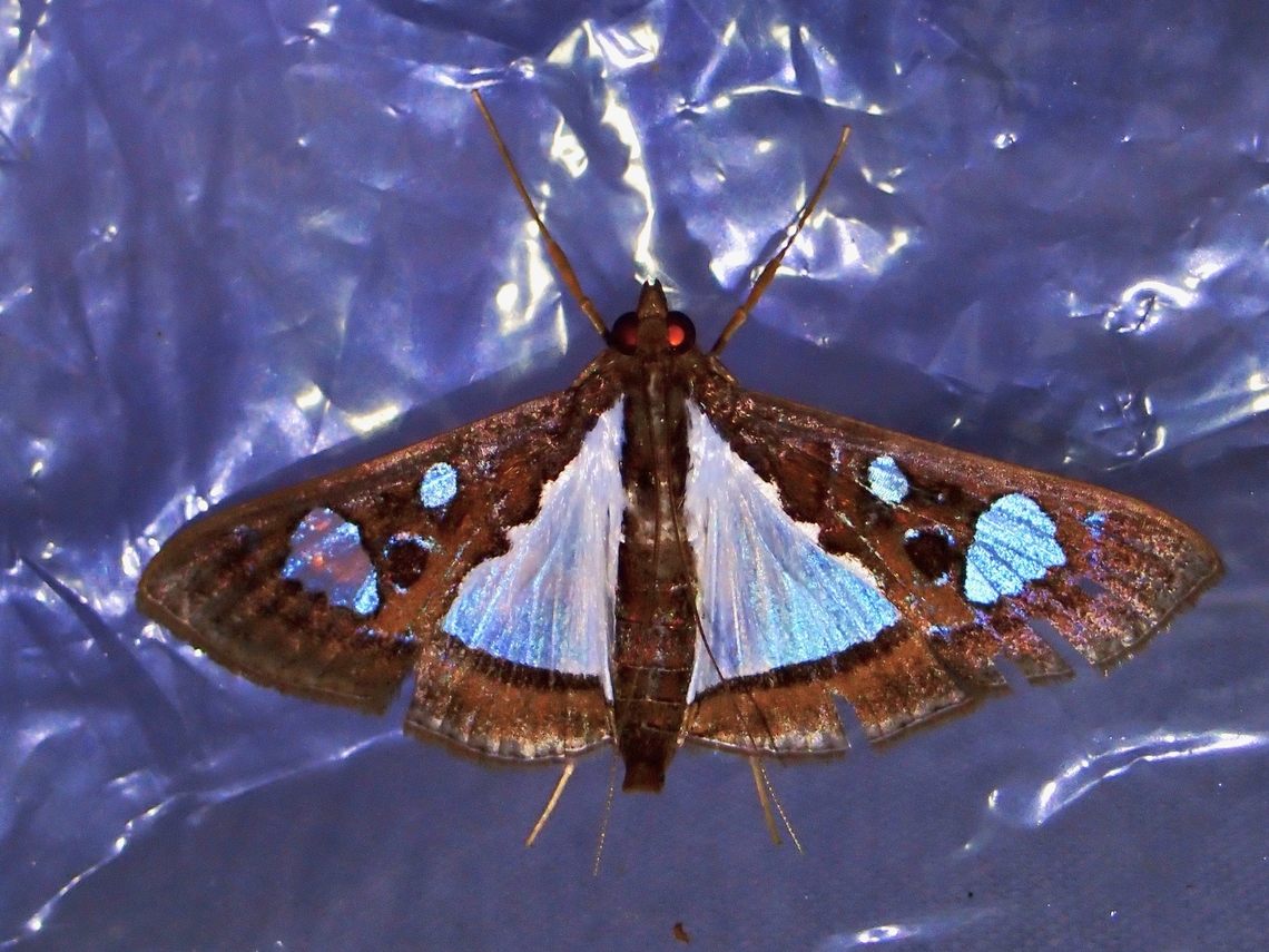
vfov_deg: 14.8
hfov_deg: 19.6
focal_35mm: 100
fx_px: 3666
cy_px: 476
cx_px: 634
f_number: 6.3
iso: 200
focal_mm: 18
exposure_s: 1/200
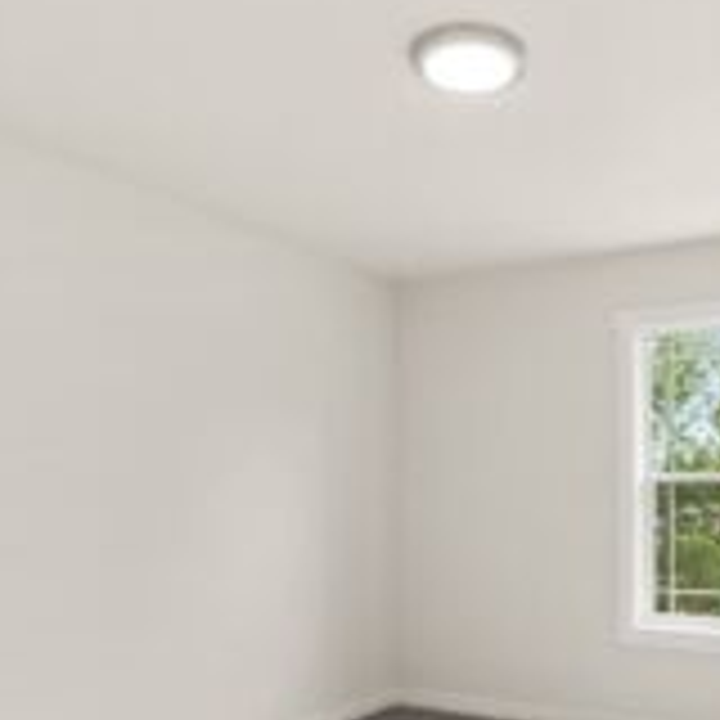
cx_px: 531
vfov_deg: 47.4
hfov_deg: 46.9
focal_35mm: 34
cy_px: 497
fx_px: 800
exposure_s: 1/40
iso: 500
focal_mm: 16
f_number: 8
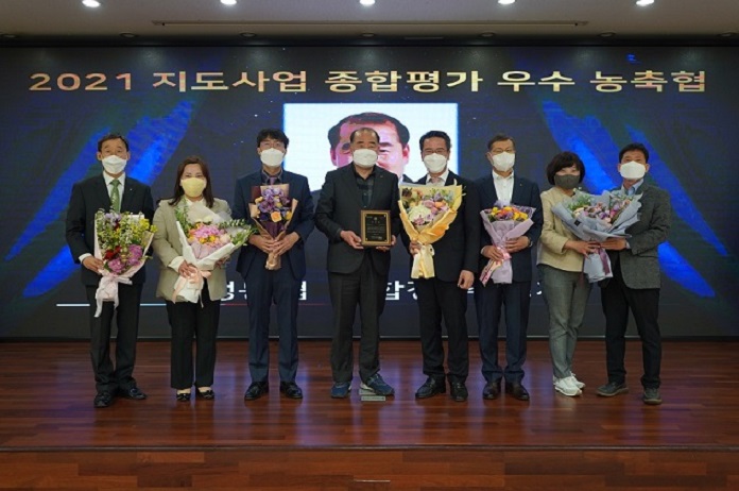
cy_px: 246
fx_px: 635
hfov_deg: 60.4
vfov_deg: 42.2
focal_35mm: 31
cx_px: 370
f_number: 4
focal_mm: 31
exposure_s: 1/160
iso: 1000
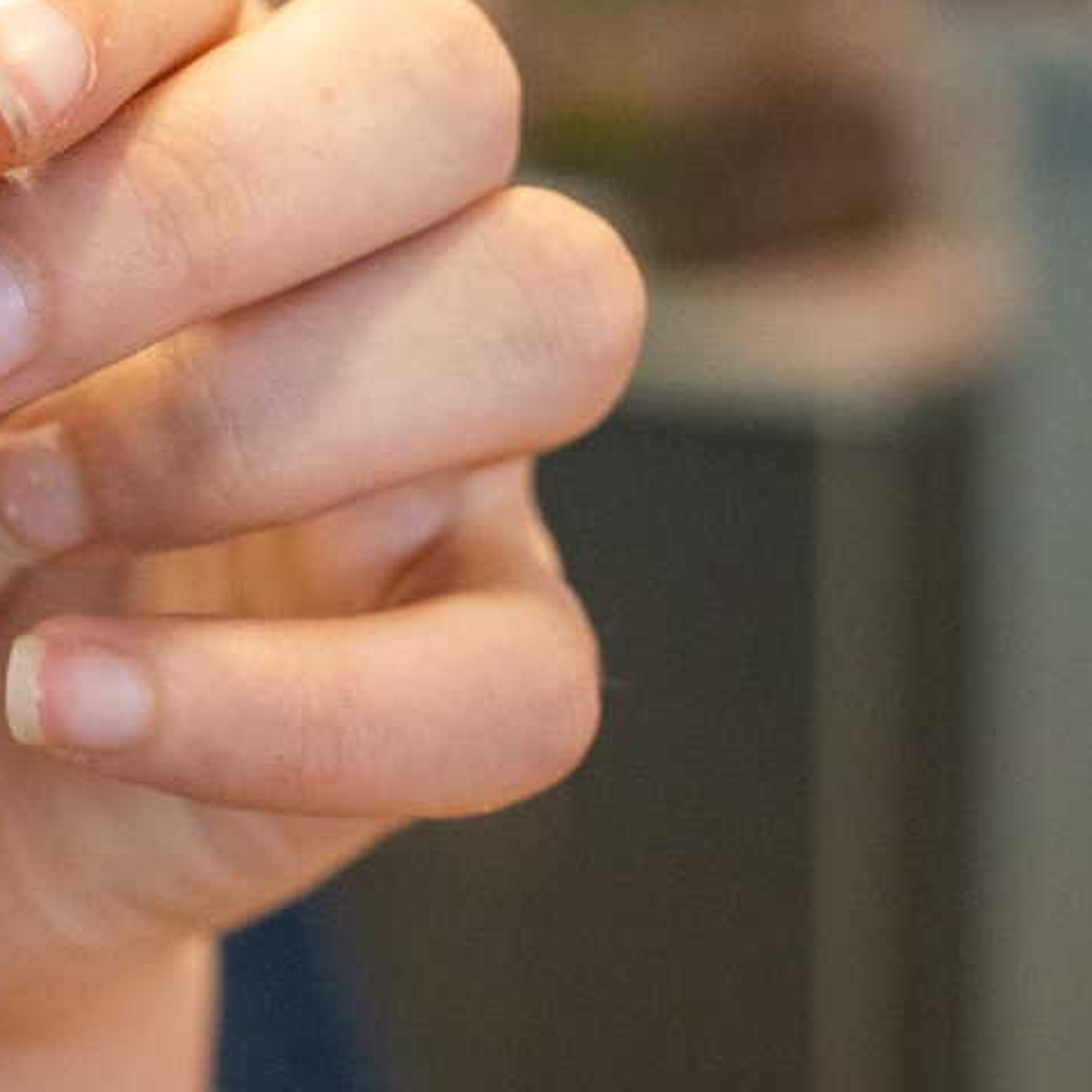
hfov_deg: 11.4
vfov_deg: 11.9
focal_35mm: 144
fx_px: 5139
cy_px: -226
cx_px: -749
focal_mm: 45
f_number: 4.5
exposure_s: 1/500
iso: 5600
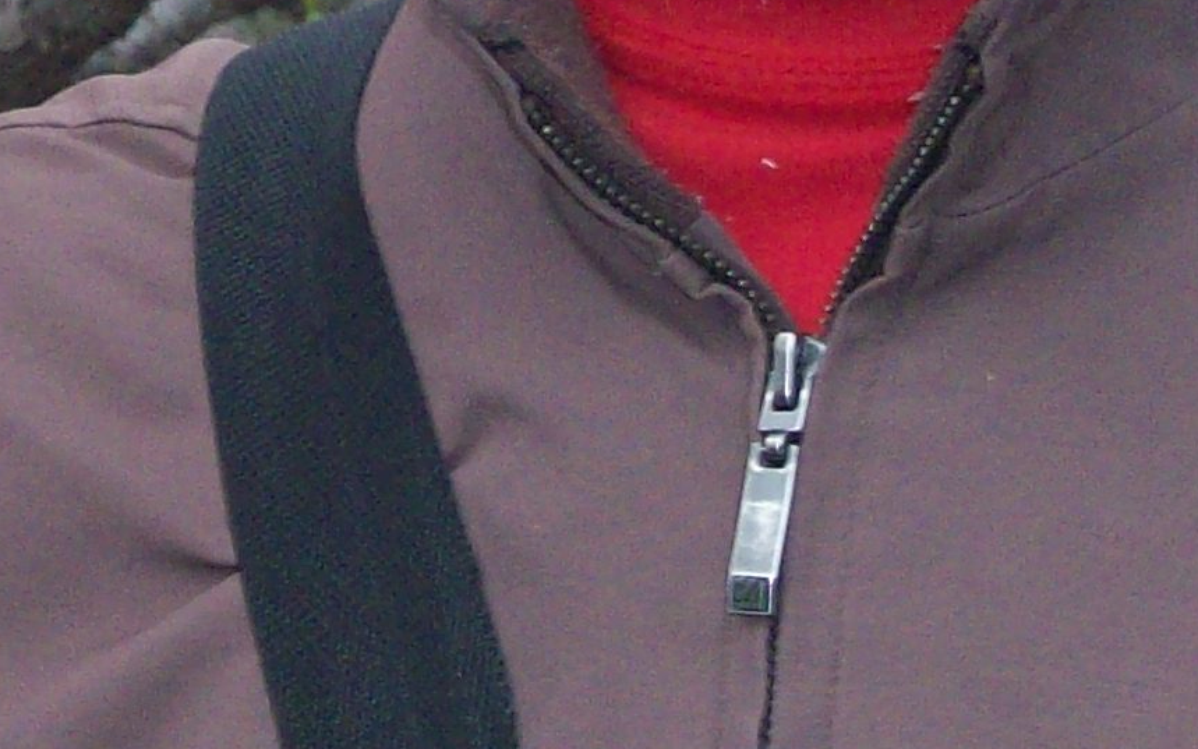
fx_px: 8718
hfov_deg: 7.9
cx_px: 400
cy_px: -403
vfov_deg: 4.9
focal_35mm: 267
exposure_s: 1/76.6
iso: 160
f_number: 4.1
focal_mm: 11
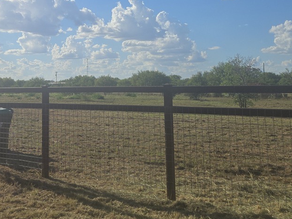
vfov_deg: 27.0
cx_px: 113
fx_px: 447
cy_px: 41
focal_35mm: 53
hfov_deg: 36.0
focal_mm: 5.4
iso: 25
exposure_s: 1/7072
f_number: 1.8
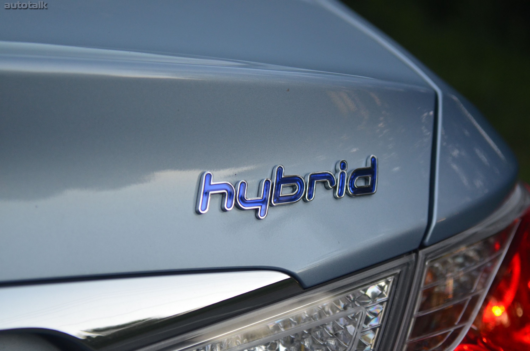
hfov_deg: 24.7
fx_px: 1212
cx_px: 265
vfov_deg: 16.5
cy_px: 176
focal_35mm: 82
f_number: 2.8
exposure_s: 1/500
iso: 900
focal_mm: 55
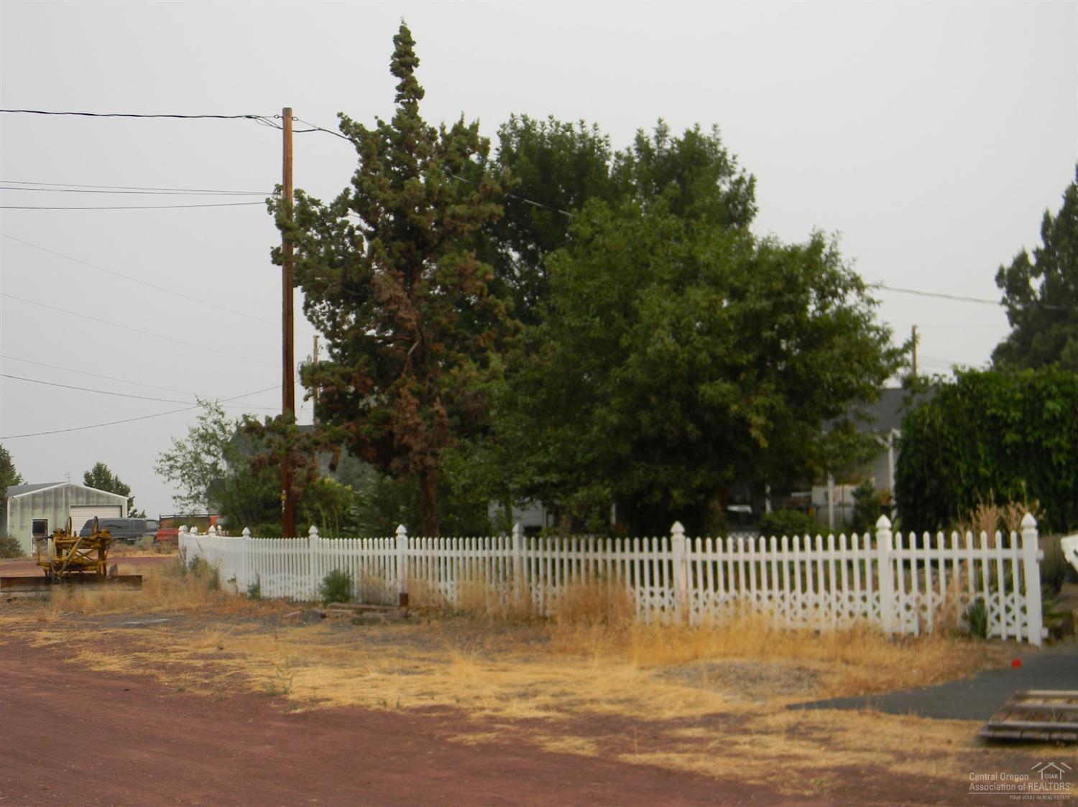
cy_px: 404
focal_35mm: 41
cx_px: 539
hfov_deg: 45.8
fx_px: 1276
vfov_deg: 35.1
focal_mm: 7.3
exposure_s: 1/631
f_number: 3.8
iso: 80
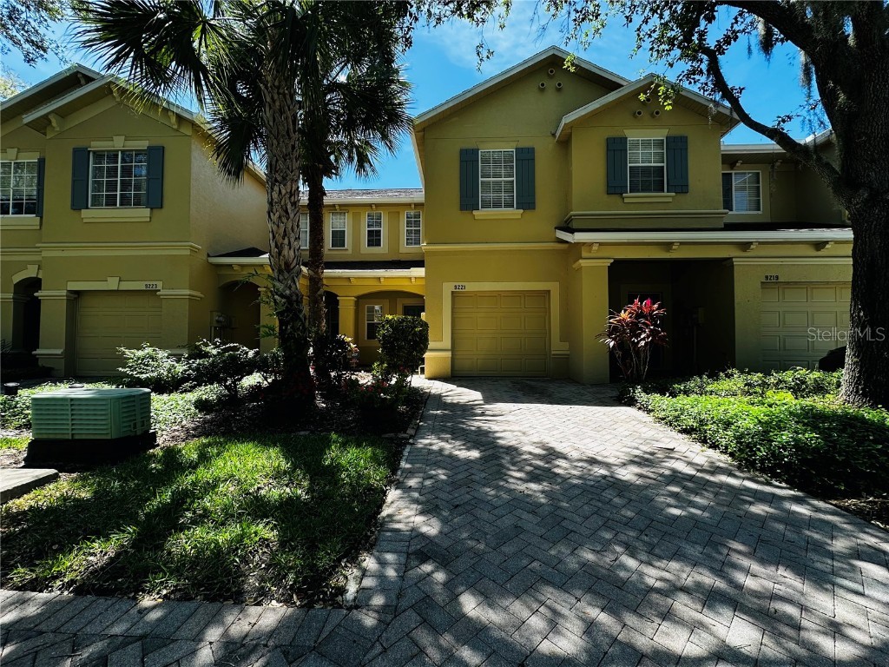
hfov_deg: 102.1
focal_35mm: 14
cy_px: 334
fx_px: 360
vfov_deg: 85.7
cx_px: 444
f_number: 2.2
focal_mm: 2.22
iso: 40
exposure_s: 1/622
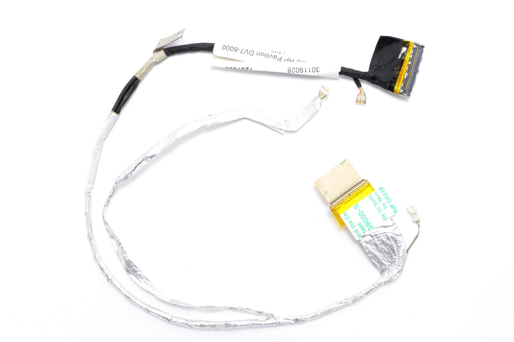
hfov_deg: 37.9
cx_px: 257
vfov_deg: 25.7
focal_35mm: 52
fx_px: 749
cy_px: 171
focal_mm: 35
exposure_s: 1/30
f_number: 10
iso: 250
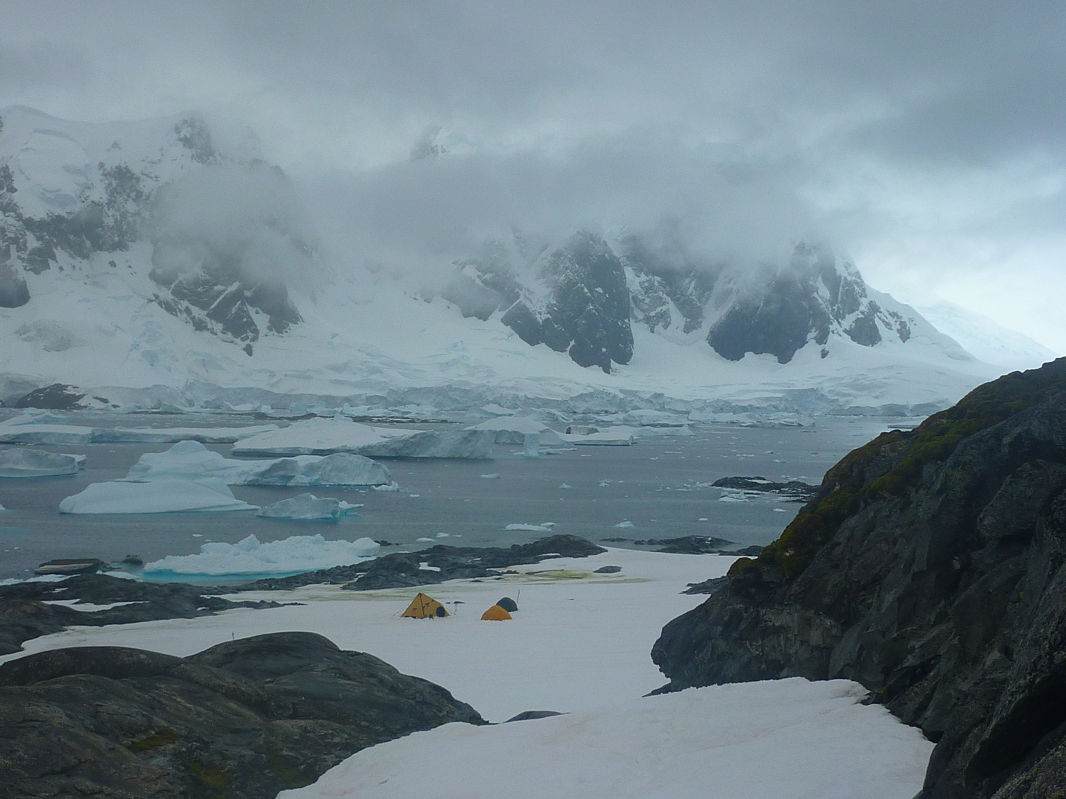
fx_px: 1663
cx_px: 533
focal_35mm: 54
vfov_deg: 27.0
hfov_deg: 35.5
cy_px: 400
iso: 80
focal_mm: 6.1
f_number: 4.5
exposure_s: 1/400
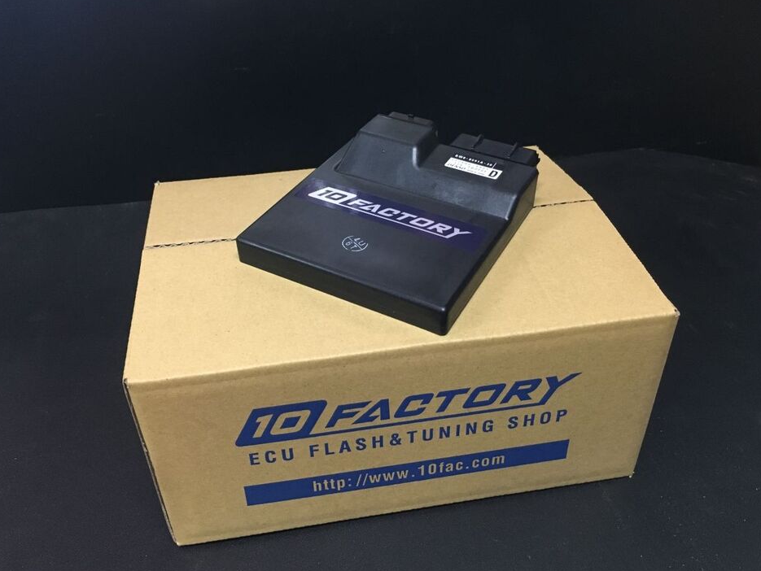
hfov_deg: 58.3
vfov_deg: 45.5
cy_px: 294
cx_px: 370
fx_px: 682
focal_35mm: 31
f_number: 2.2
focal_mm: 4.15
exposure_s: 1/30
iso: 160
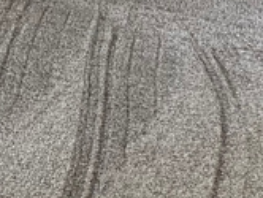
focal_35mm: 148
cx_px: -475
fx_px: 1126
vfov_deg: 8.5
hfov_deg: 10.4
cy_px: -379
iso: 100
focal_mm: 6.76
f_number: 1.78
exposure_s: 1/132
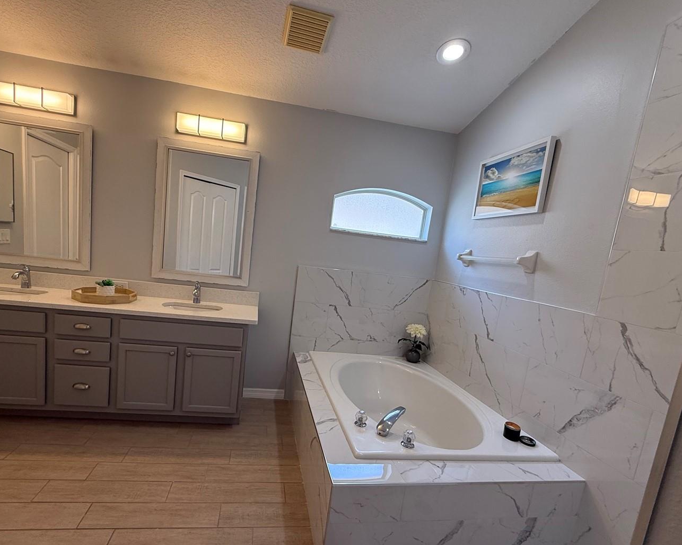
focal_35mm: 17
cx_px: 310
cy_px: 299
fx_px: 343
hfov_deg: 89.4
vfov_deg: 76.8
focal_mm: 2.22
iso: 125
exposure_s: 1/120
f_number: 2.2
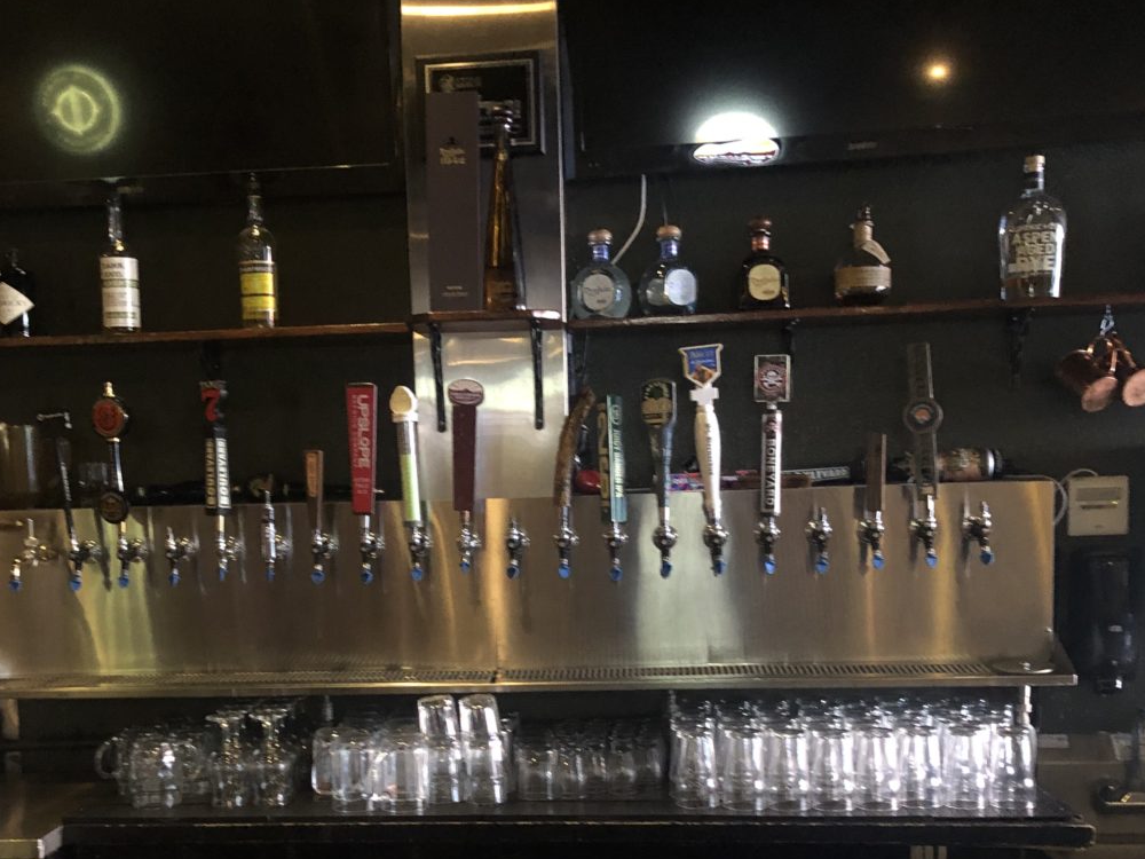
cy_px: 636
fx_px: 1422
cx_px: 513
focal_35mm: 43
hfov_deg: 43.8
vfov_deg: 33.0
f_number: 1.8
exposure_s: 1/5
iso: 80
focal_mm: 4
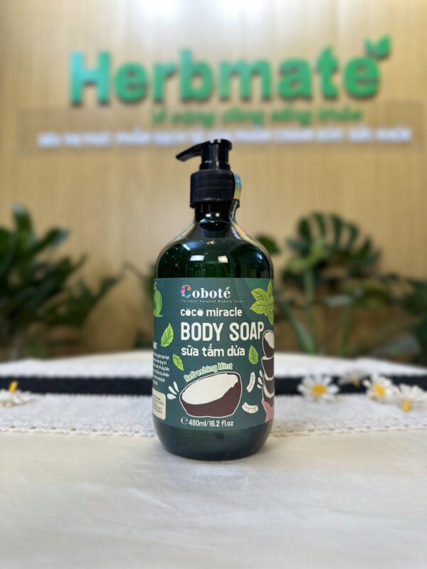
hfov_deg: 56.8
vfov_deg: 71.6
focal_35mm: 24
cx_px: 214
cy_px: 284
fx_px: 395
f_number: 1.78
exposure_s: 1/100
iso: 160
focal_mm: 6.86
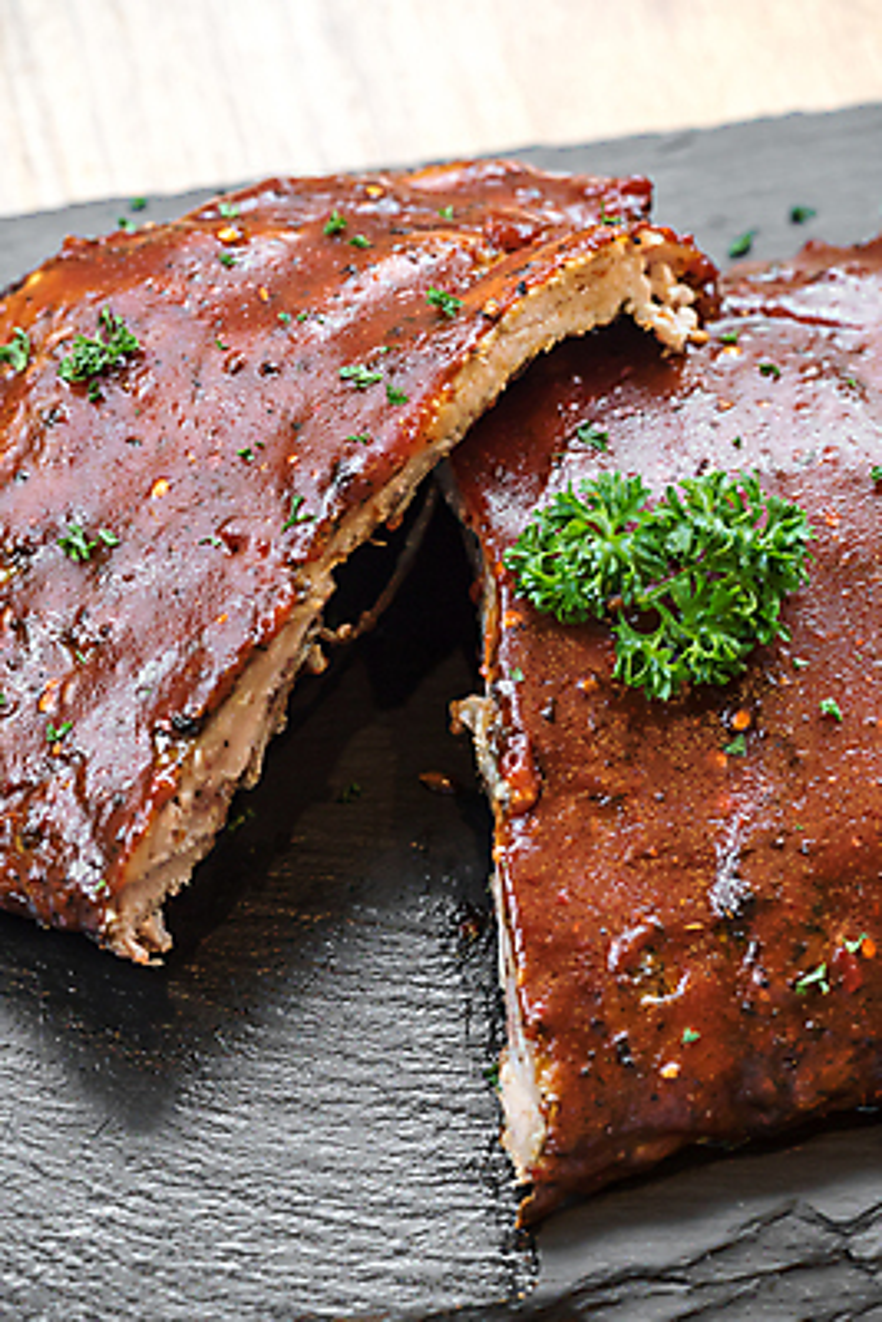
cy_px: 661
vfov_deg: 20.4
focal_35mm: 100
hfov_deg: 13.7
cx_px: 441
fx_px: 3672
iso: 1600
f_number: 5.6
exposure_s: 1/80
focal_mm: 100
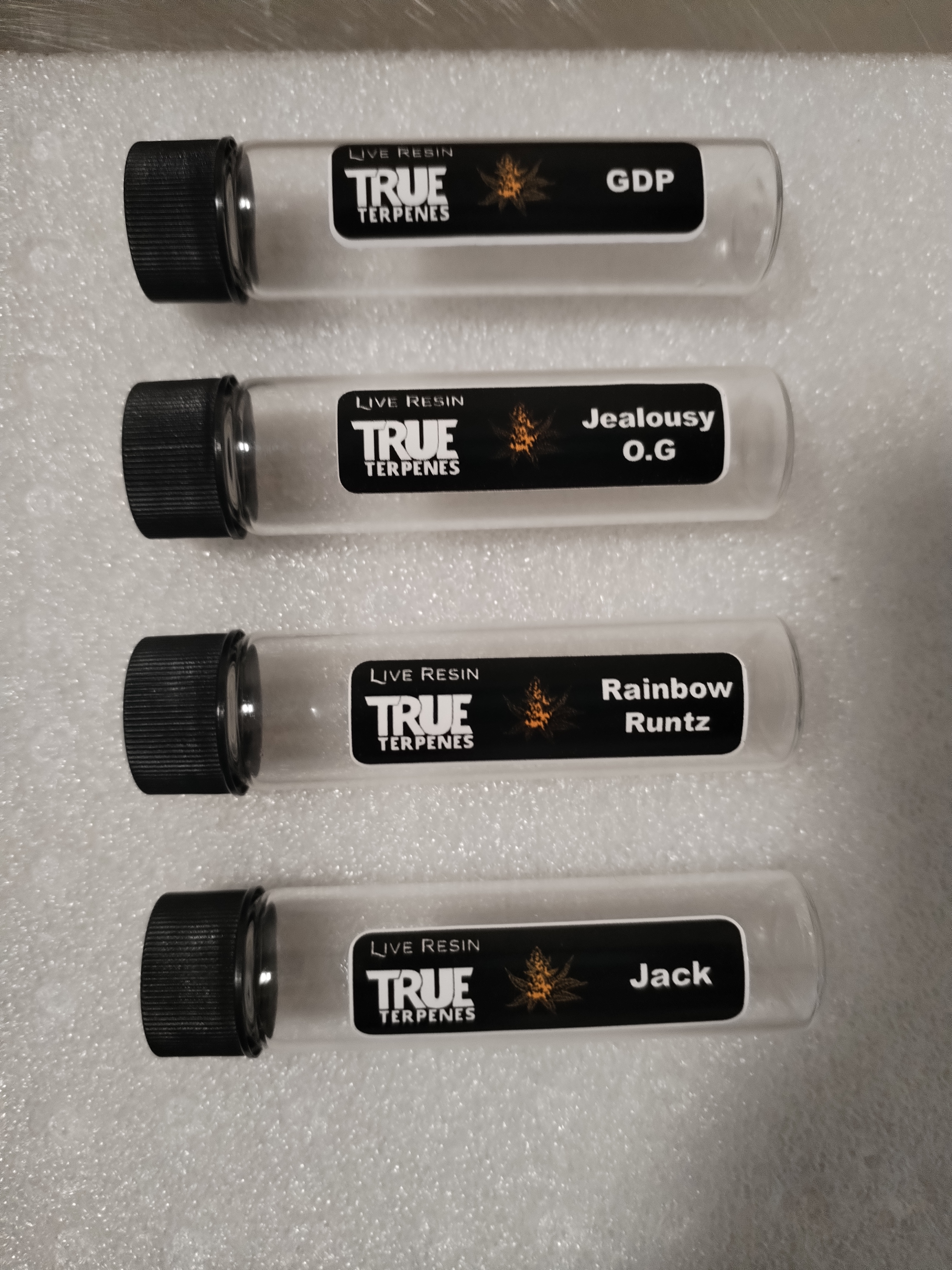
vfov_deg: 67.3
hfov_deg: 53.1
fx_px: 953
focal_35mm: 26
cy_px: 635
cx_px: 476
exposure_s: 1/33.3
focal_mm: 4.75
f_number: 1.8
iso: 581
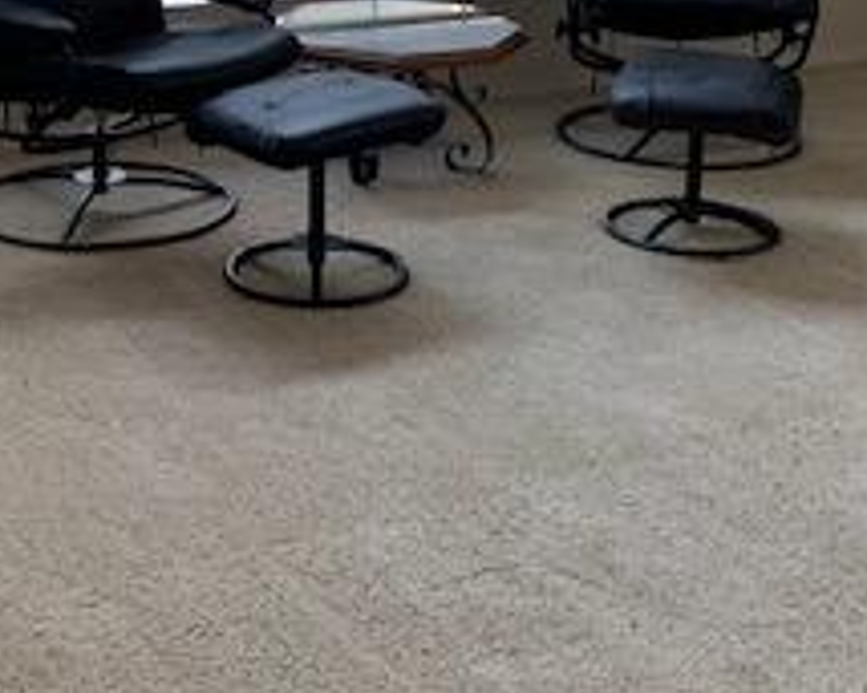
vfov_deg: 19.3
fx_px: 1949
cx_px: 320
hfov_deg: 25.0
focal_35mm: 76
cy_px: -69
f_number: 1.8
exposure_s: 1/86
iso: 100
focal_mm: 4.25
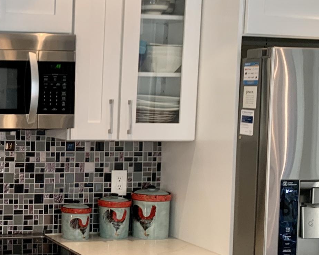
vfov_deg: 18.7
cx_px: -23
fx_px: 774
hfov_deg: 22.1
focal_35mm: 82
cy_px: 171
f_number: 1.8
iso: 64
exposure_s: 1/60
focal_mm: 4.25
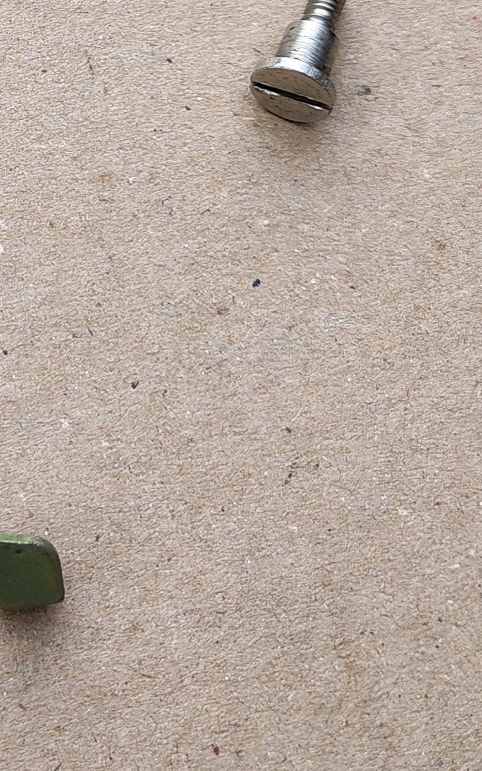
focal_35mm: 87
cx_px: -162
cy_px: -102
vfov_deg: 22.3
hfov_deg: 14.3
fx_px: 1828
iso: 100
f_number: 1.8
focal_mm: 5.56
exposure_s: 1/367
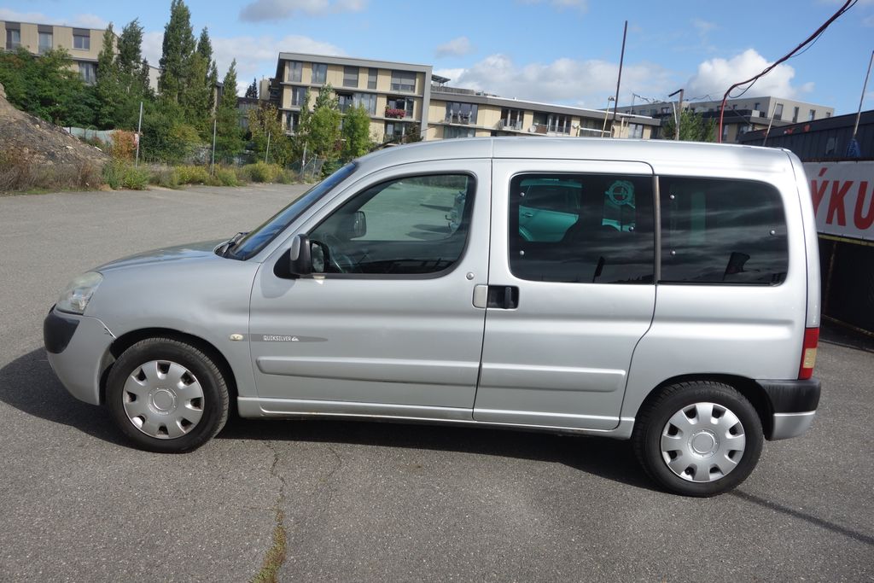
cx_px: 437
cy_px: 292
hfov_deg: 65.5
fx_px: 680
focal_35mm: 28
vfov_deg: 46.4
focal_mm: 10.4
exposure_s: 1/400
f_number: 5.6
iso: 125
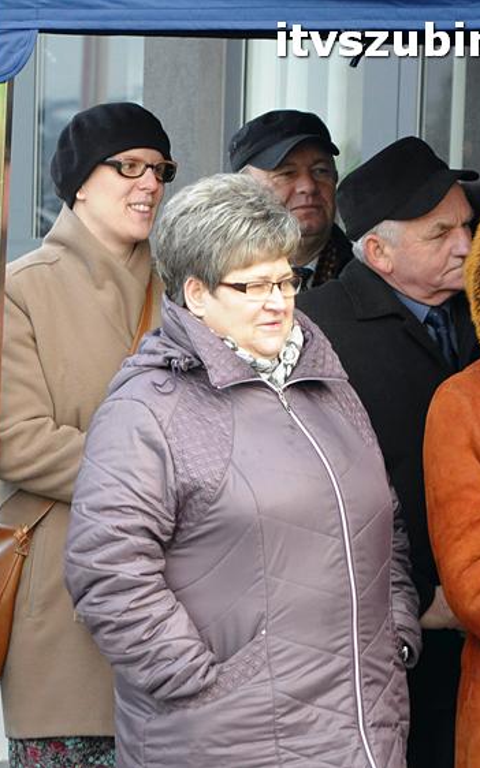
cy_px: 385
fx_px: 5084
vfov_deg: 8.6
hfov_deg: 5.4
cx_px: 3
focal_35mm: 243
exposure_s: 1/125
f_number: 8
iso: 1600
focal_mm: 105
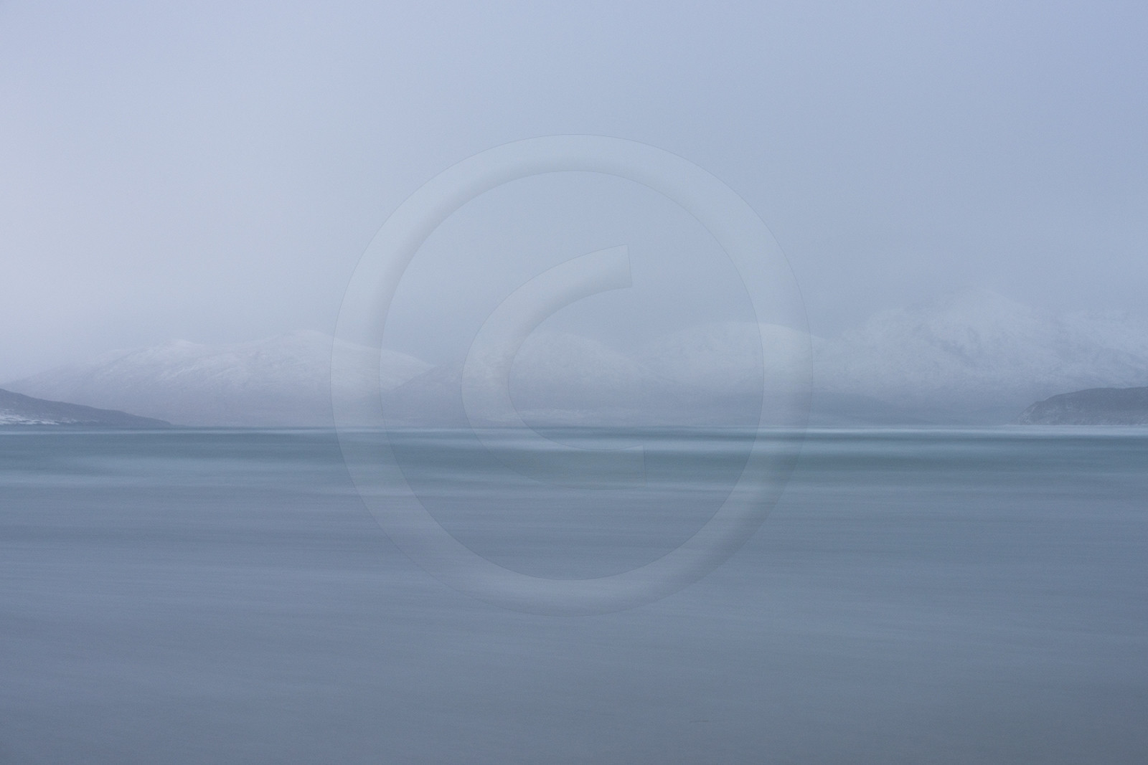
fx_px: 2615
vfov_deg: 16.7
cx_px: 574
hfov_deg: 24.8
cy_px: 382
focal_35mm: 82
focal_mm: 82
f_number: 13
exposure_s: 30
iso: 100
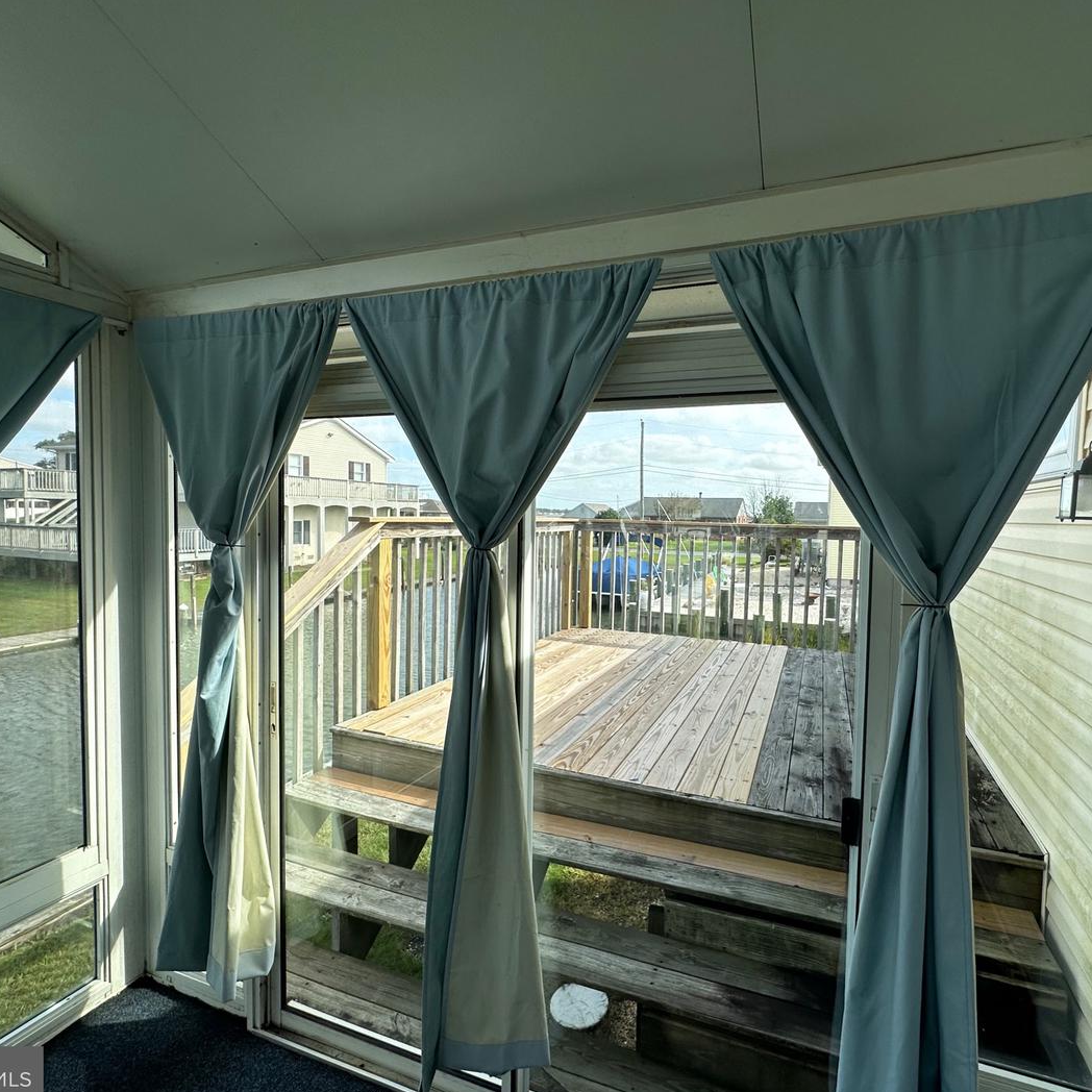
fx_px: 607
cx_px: 611
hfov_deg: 83.6
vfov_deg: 84.0
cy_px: 544
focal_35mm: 17
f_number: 2.2
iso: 40
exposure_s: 1/940
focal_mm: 2.22
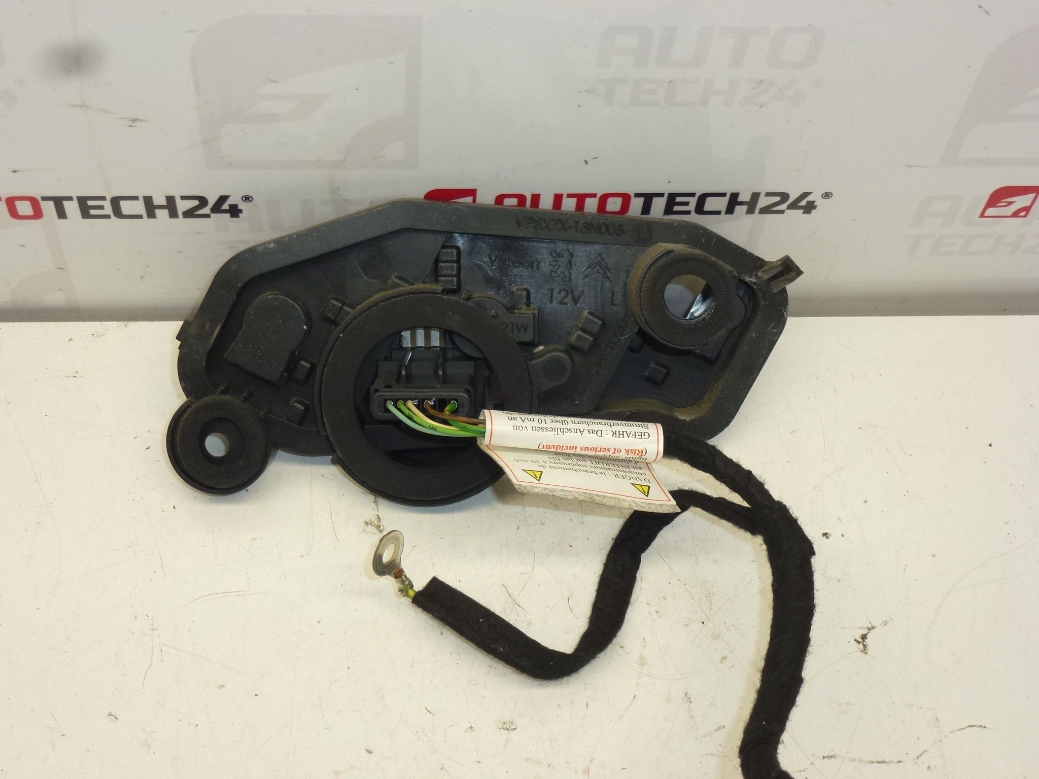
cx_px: 520
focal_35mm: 49
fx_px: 1471
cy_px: 390
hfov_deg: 38.9
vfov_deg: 29.7
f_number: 4.1
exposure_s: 1/60
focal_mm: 8.7
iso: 160
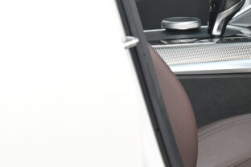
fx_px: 3088
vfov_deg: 3.1
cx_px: 367
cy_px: -68
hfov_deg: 4.6
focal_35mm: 443
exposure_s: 1/60
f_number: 11
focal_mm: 135
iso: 800
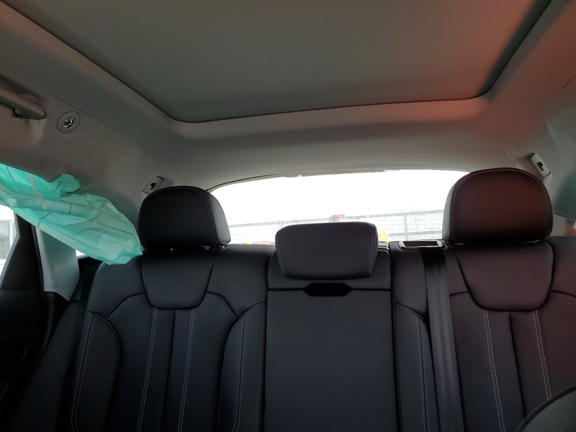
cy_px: 216
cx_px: 288
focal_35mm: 26
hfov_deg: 67.3
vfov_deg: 53.1
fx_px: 433
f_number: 1.5
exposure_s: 1/145
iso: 50
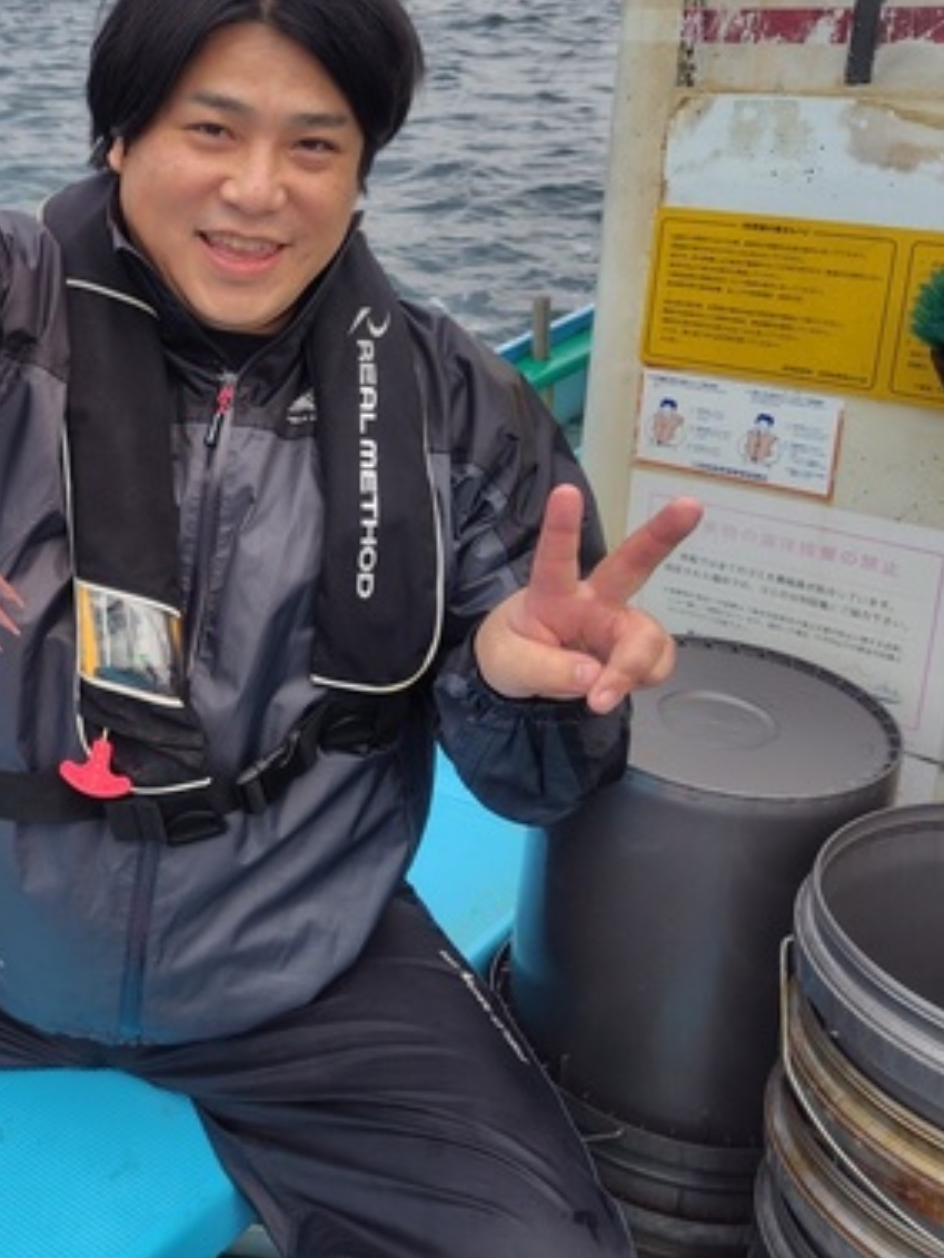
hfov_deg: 33.8
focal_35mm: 39
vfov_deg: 47.4
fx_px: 1417
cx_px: 13
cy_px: 460
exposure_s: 1/253
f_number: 1.9
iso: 50
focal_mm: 5.6
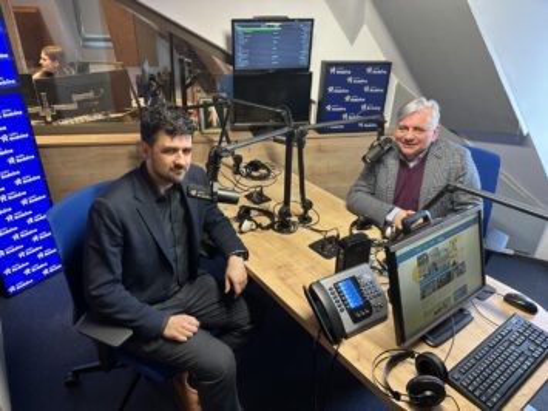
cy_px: 206
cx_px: 274
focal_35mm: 24
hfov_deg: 71.6
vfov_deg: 56.8
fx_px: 380
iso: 320
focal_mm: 6.86
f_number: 1.78
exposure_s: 1/50
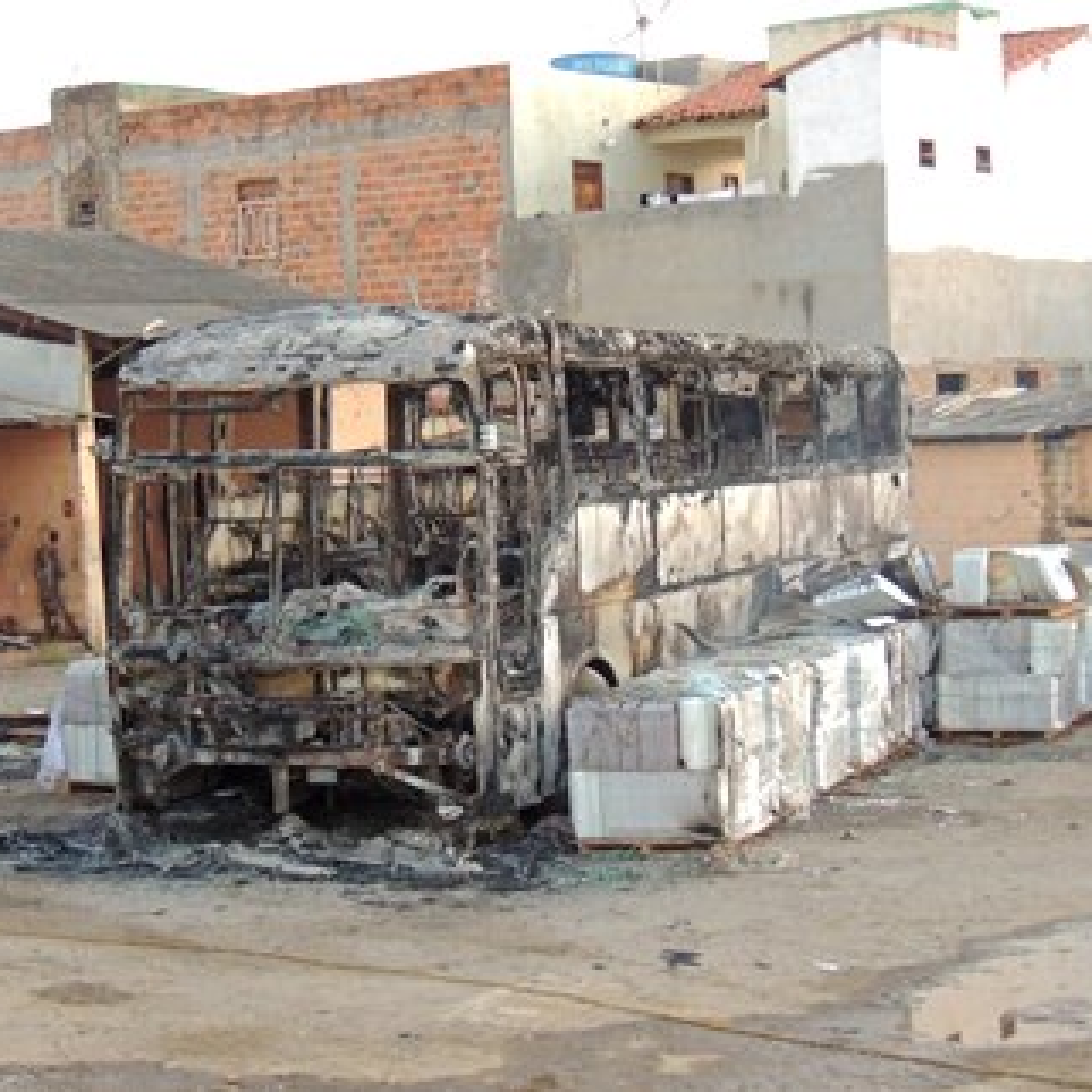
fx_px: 2962
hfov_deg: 20.9
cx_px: 442
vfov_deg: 20.9
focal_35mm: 83
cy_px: 546
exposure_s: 1/50
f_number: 3.9
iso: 720
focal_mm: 12.4
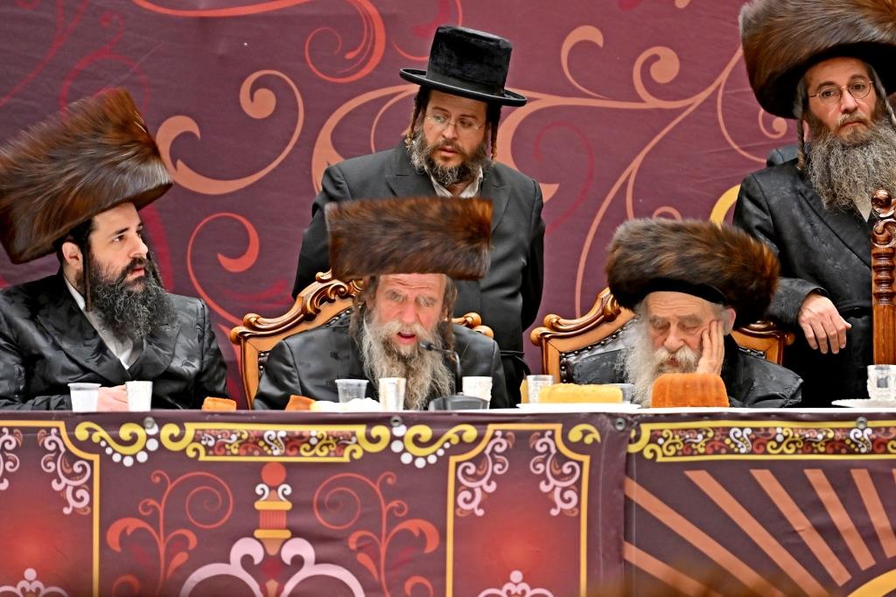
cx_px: 448
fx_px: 7464
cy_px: 298
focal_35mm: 300
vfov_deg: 4.6
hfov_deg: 6.9
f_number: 2.8
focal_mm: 200
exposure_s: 1/800
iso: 640
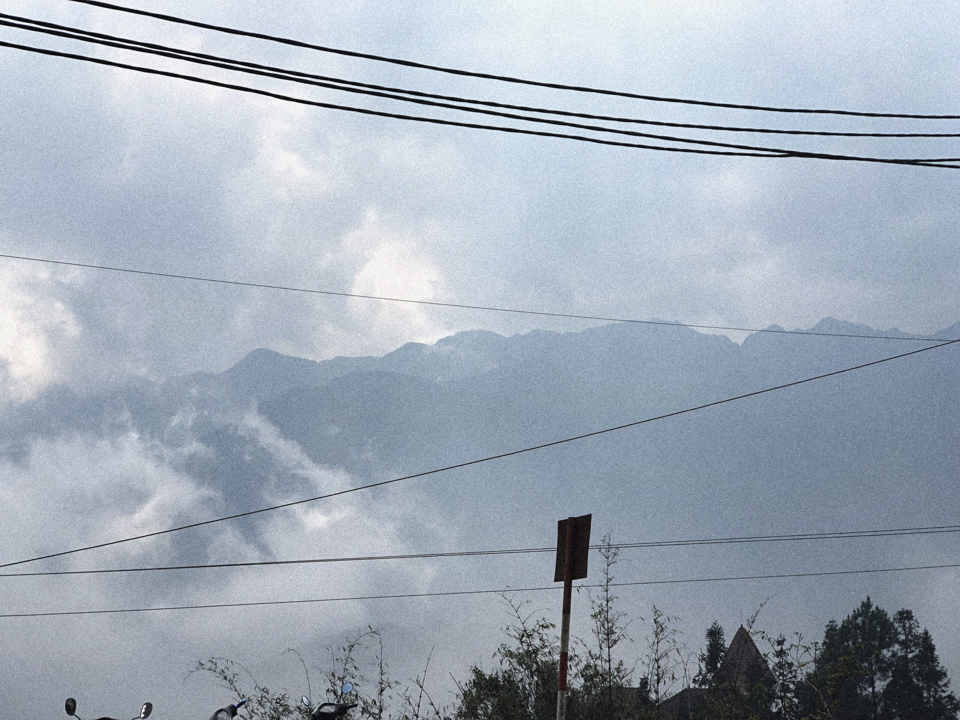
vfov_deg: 28.0
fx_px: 1442
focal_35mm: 52
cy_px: 360
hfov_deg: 36.8
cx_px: 480
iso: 16
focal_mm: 6
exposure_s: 1/1066
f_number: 2.4
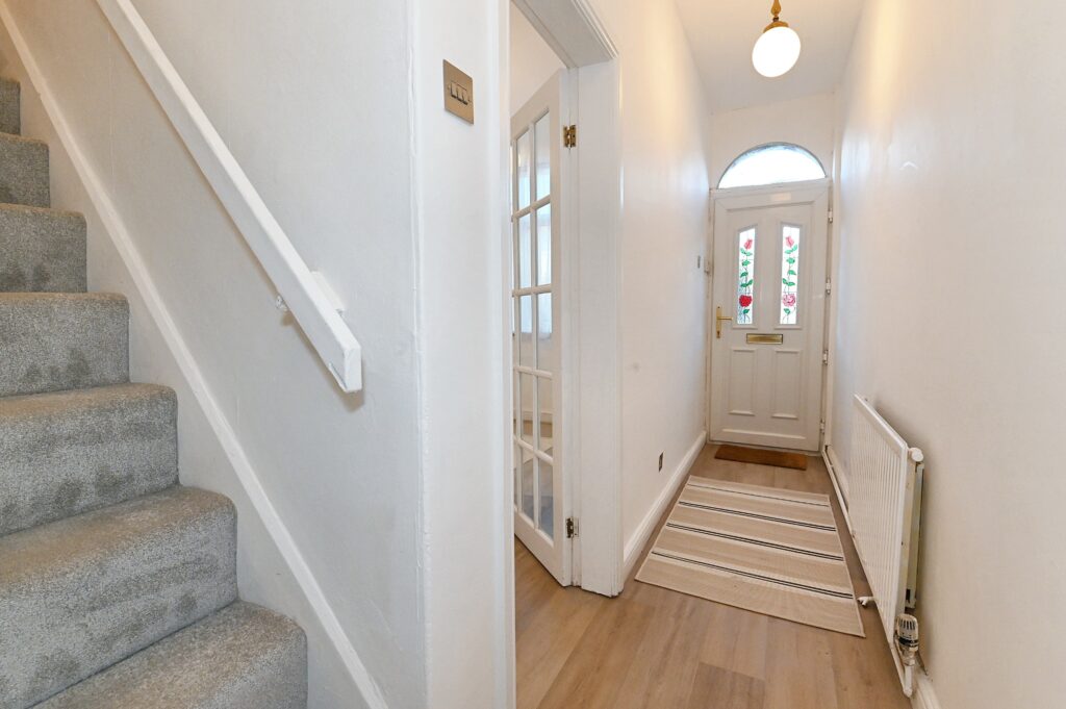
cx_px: 533
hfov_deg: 96.8
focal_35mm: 16
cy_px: 354
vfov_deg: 73.7
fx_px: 473
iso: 2000
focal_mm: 16
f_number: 10
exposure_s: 1/60
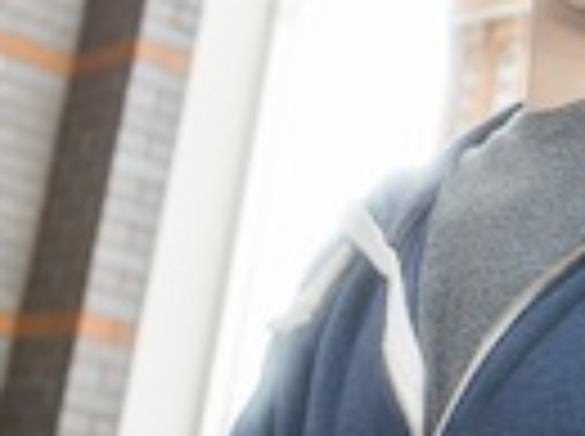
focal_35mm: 116
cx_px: 256
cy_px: 137
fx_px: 1957
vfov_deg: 12.7
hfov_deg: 17.0
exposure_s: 1/500
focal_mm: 28
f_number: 3.5
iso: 800
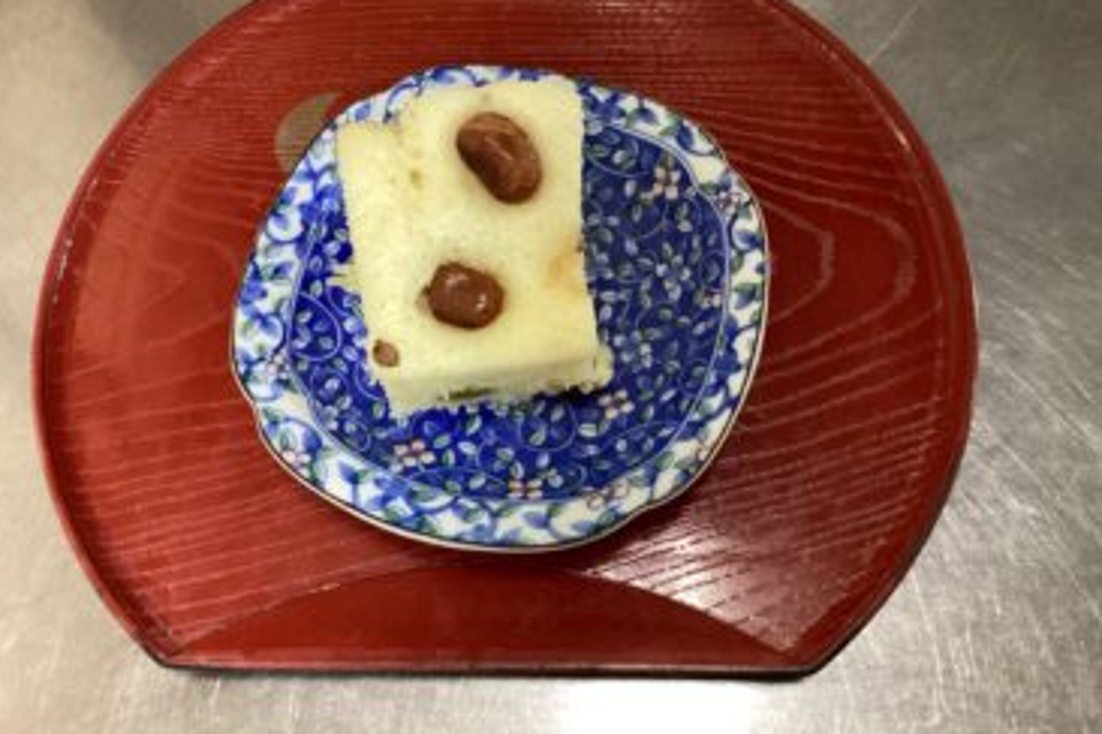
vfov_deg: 39.9
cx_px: 543
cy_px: 317
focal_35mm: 33
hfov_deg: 57.2
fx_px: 1010
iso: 400
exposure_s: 1/60
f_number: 2.4
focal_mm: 3.3
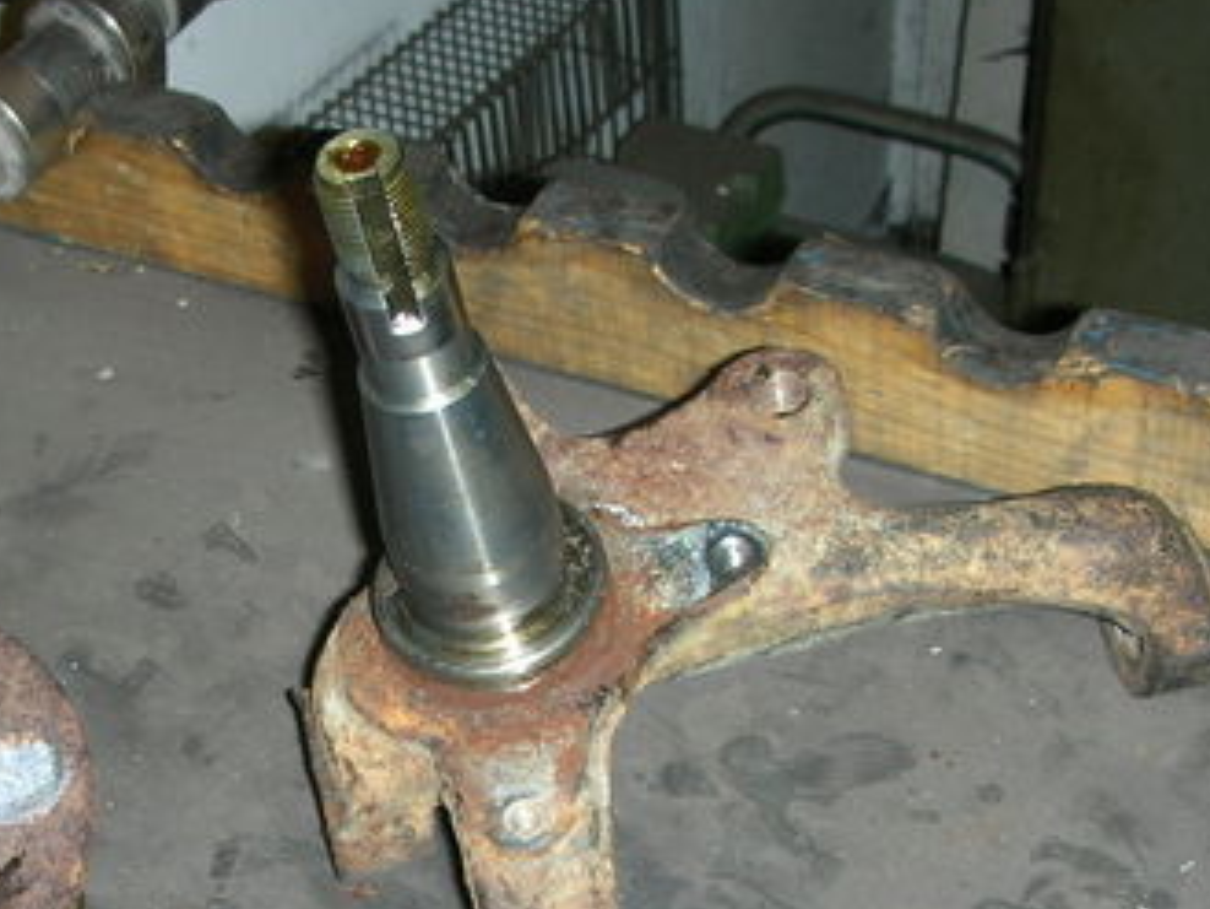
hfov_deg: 27.9
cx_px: 235
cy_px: 773
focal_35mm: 68
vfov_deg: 21.3
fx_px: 2378
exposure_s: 1/60.1
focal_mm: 5.8
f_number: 3
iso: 50
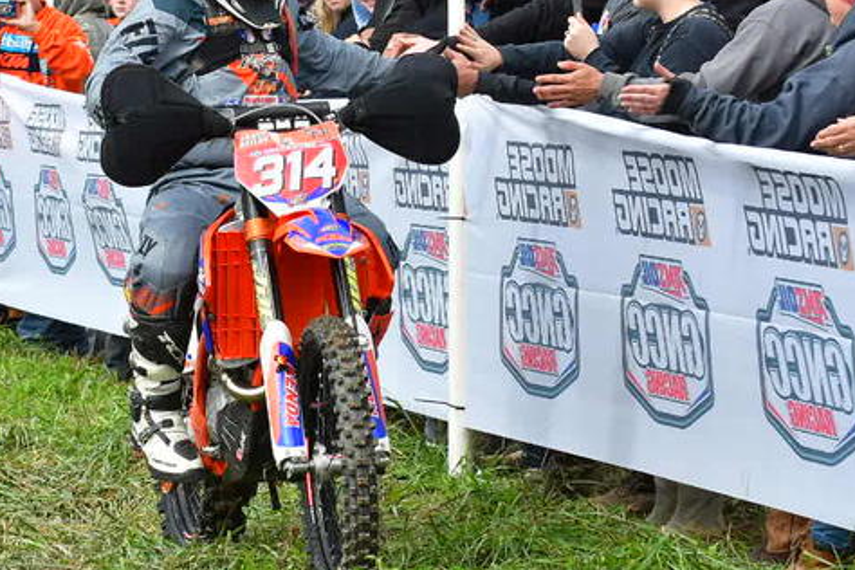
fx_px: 5130
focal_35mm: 216
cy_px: 222
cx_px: 313
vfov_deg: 6.4
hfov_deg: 9.5
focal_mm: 70
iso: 400
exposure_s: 1/1250
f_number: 6.3
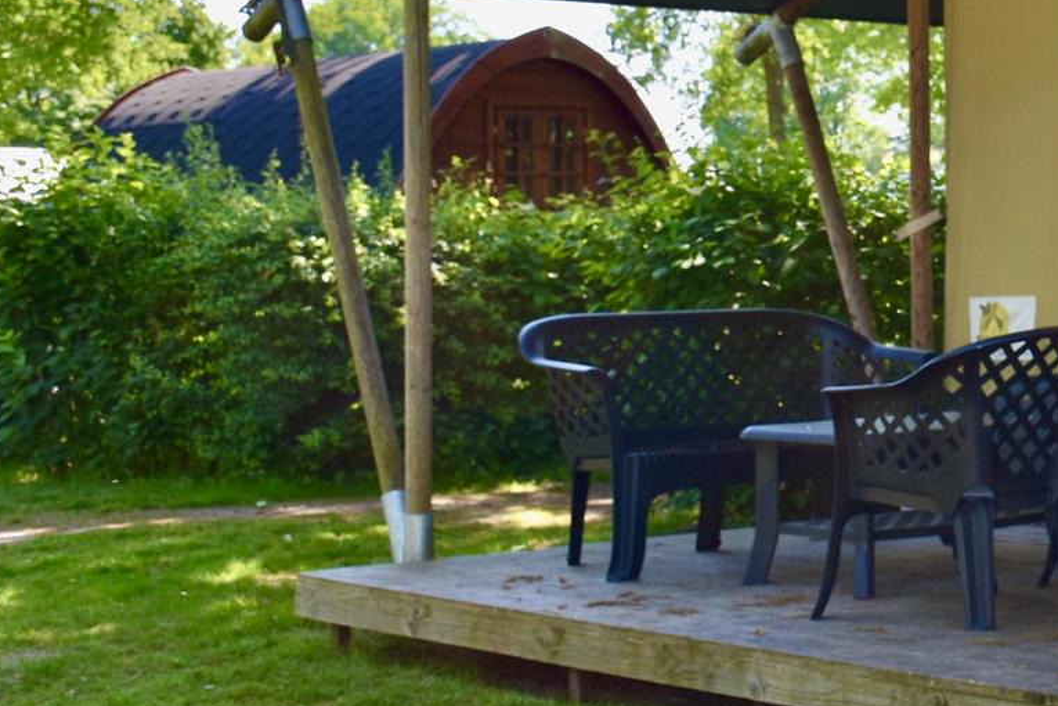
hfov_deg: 20.5
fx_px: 2714
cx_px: 1296
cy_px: 161
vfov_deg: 14.7
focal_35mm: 92
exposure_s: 1/125
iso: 110
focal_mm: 23
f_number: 5.6
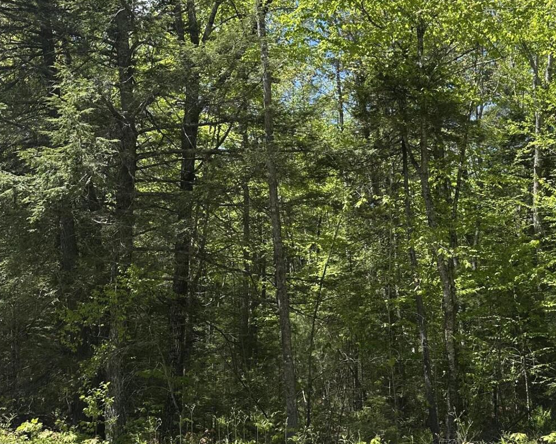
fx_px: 773
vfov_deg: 32.0
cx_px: 402
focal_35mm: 47
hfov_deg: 38.7
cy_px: 266
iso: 80
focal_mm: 6.86
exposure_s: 1/1949
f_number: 1.78
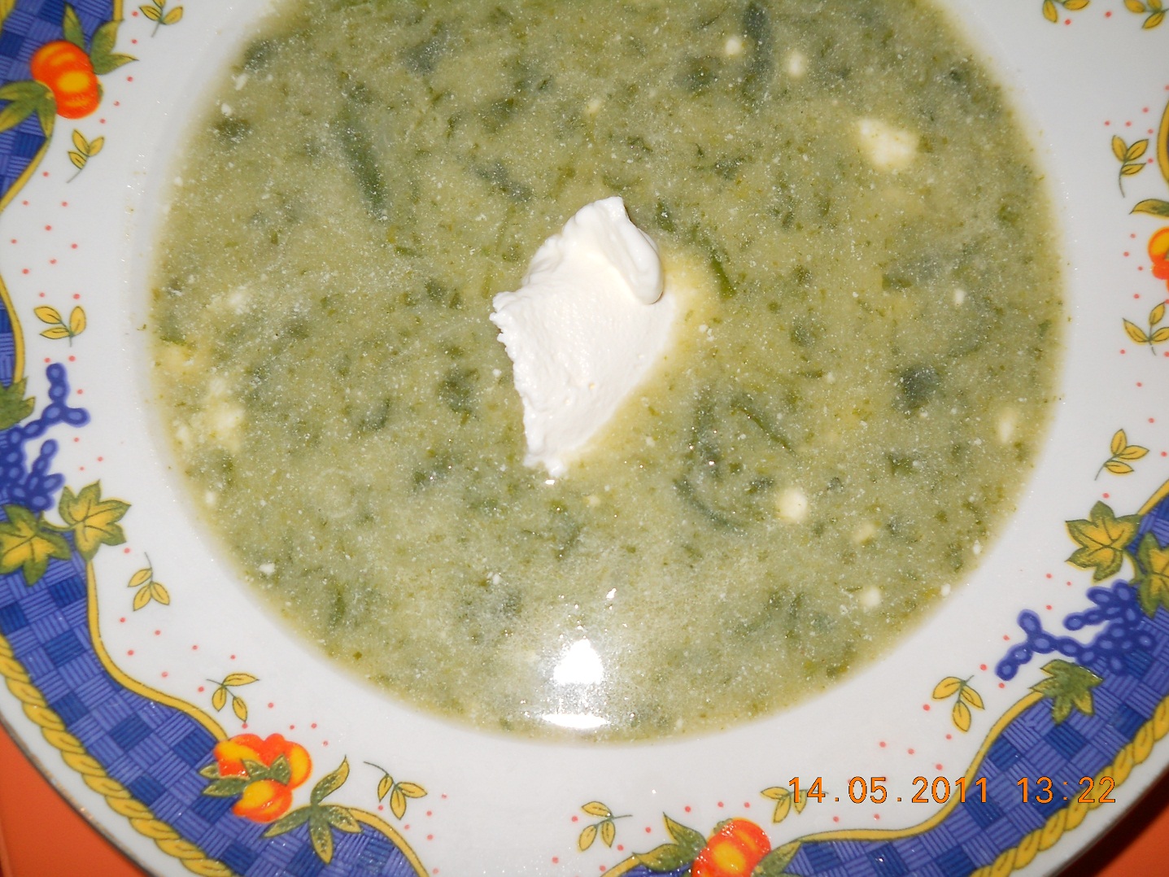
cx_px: 584
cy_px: 438
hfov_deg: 45.8
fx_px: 1385
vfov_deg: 35.1
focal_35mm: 41
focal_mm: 6.72
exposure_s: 1/30
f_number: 5.5
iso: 80
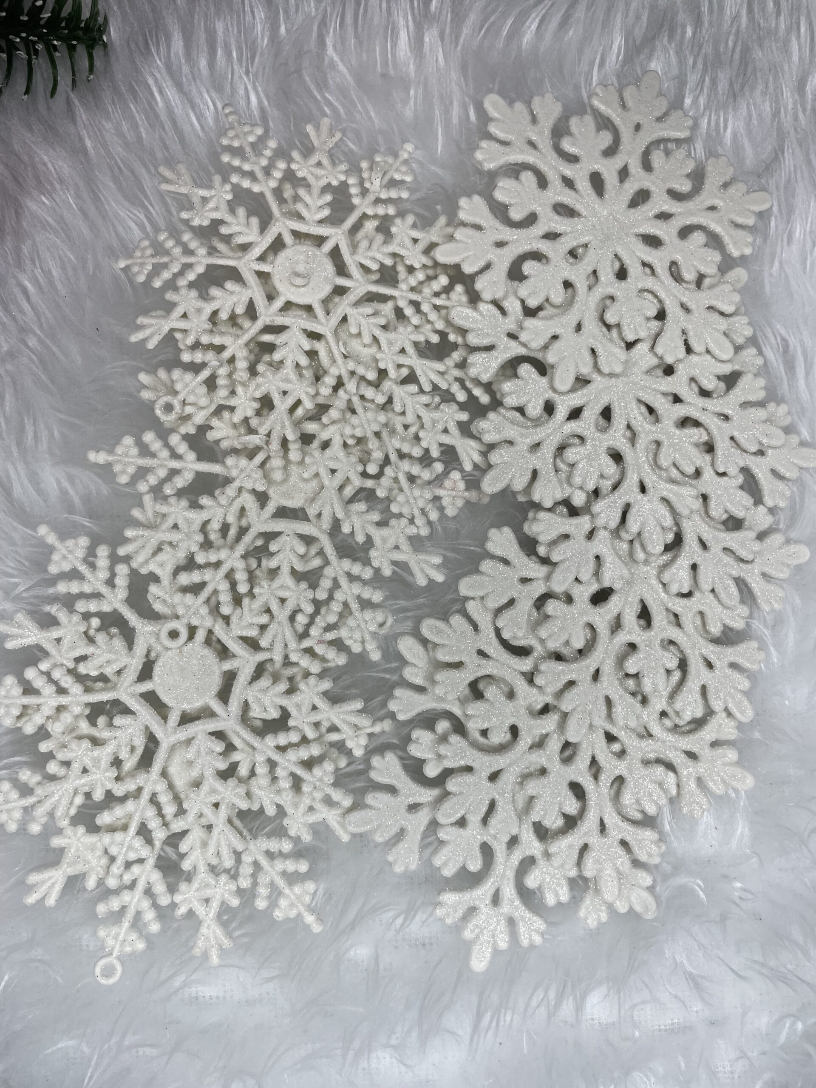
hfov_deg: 53.1
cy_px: 544
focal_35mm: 26
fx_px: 817
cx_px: 408
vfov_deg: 67.3
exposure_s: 1/302
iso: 32
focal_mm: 4.2
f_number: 1.6
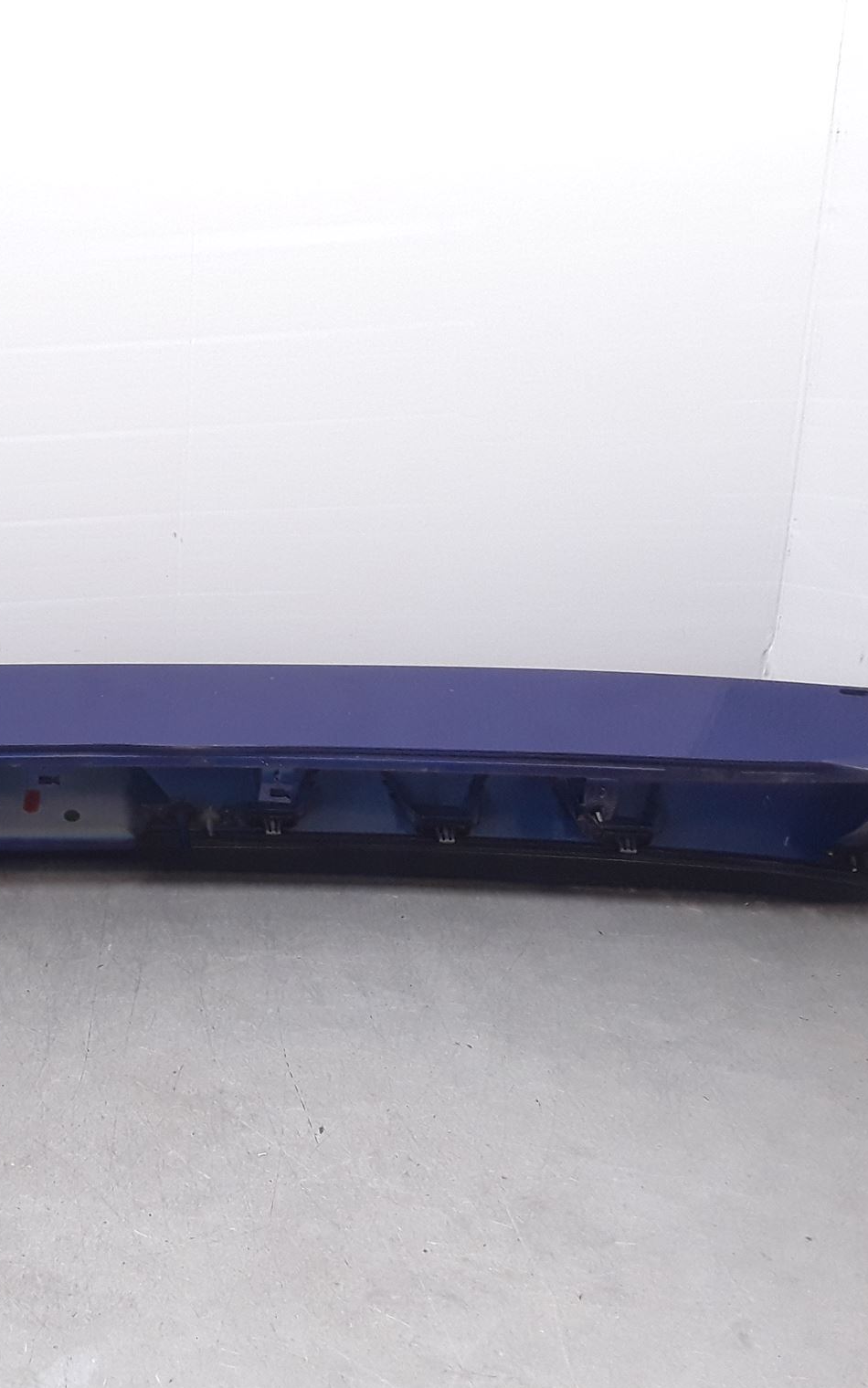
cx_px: 30
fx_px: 1514
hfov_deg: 30.1
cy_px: 698
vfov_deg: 49.3
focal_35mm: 40
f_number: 1.9
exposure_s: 1/122
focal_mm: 2.91
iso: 100
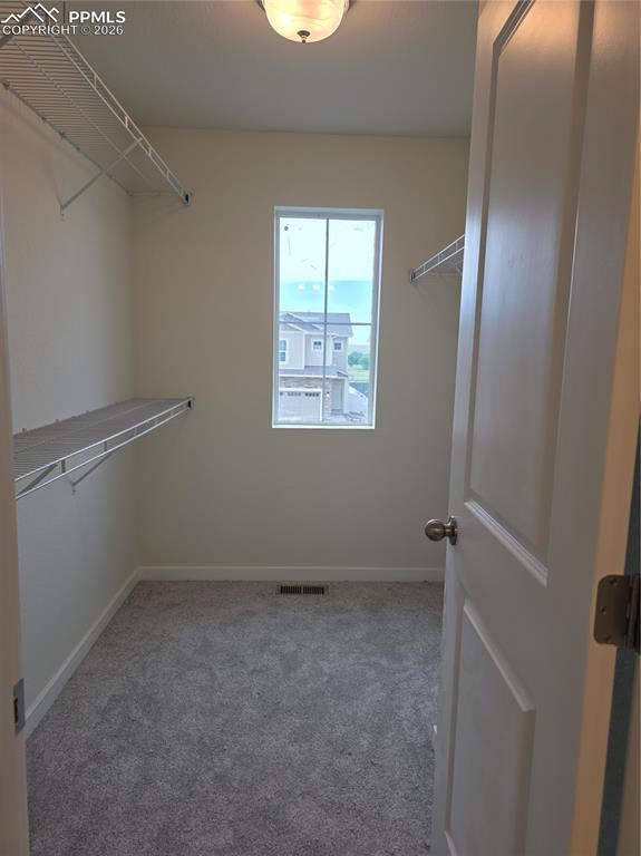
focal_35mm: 23
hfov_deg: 58.8
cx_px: 320
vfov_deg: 74.0
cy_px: 428
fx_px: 569
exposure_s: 1/120
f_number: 1.7
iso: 25
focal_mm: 6.3
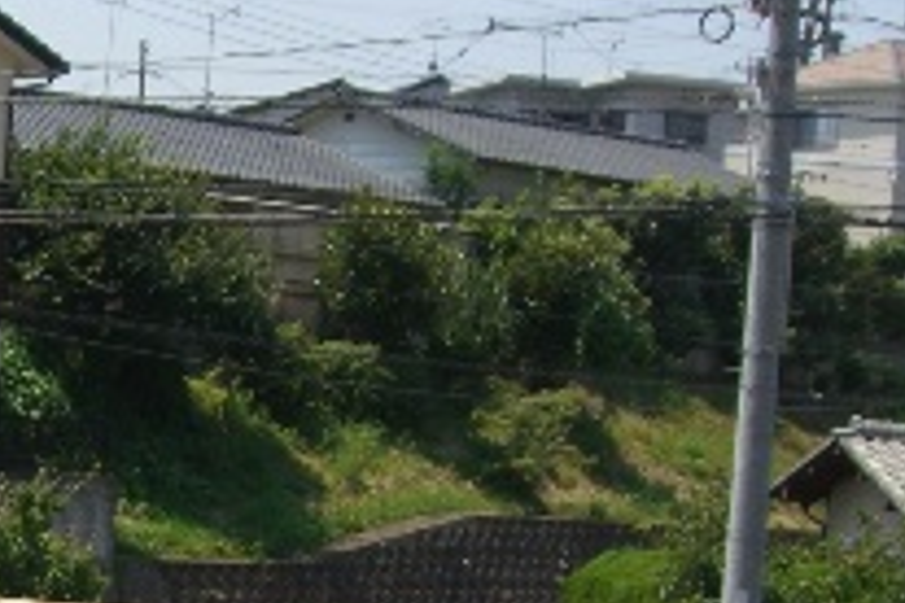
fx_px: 2790
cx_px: -236
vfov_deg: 12.1
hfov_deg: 17.4
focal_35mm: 111
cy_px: 688
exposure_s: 1/640
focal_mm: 7.9
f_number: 4
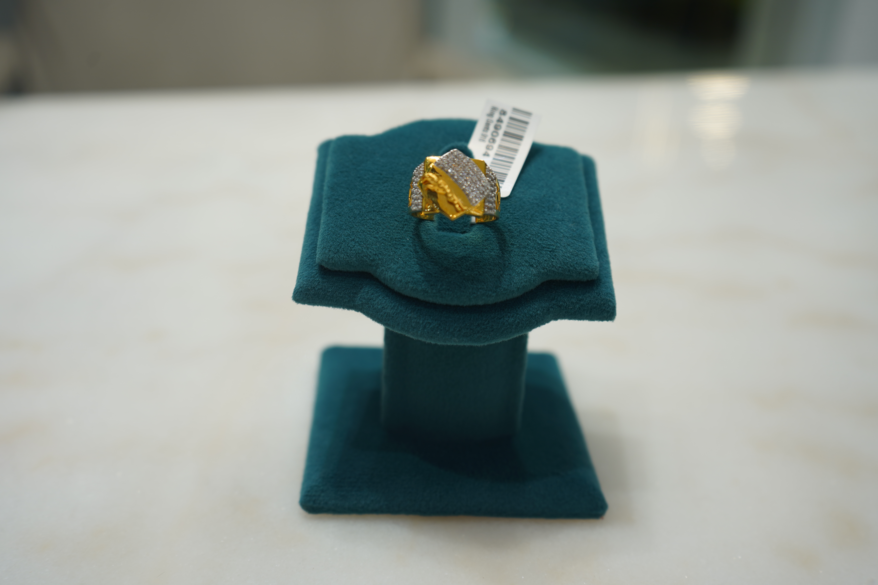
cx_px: 439
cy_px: 292
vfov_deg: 37.9
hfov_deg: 54.4
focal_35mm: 35
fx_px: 854
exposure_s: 1/60
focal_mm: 35
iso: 100
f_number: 4
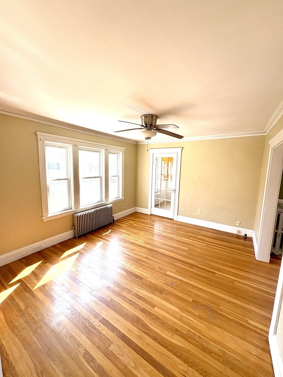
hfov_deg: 85.7
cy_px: 188
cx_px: 142
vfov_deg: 102.1
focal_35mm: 14
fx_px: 153
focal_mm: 2.22
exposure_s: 1/133
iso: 64
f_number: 2.2
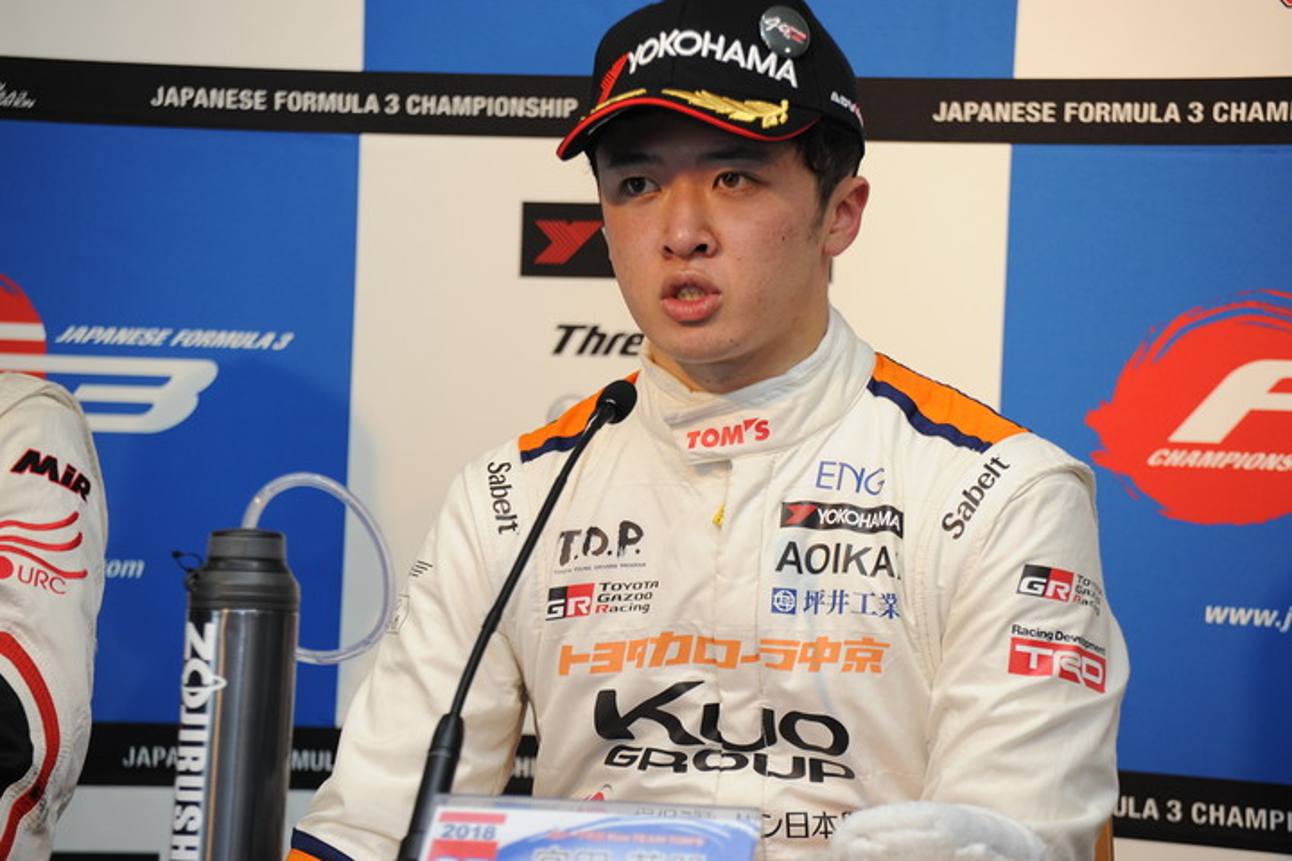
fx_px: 7177
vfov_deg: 6.9
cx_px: 646
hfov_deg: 10.3
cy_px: 430
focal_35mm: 200
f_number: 6.7
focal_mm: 200
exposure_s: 1/60
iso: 800
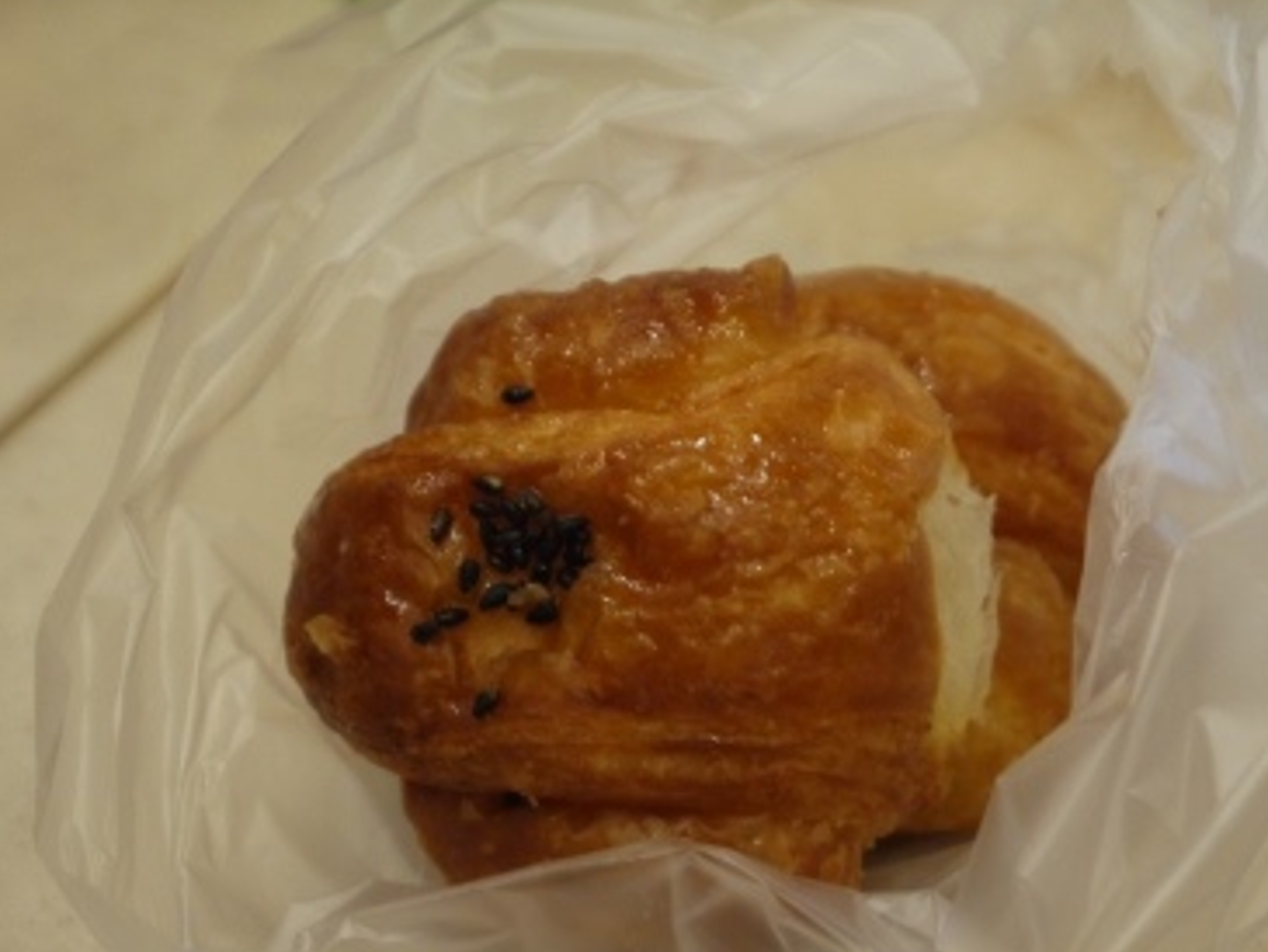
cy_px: 539
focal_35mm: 103
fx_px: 3774
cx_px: 650
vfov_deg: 14.4
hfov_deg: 19.1
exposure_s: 1/80
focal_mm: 42
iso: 800
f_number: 5.6
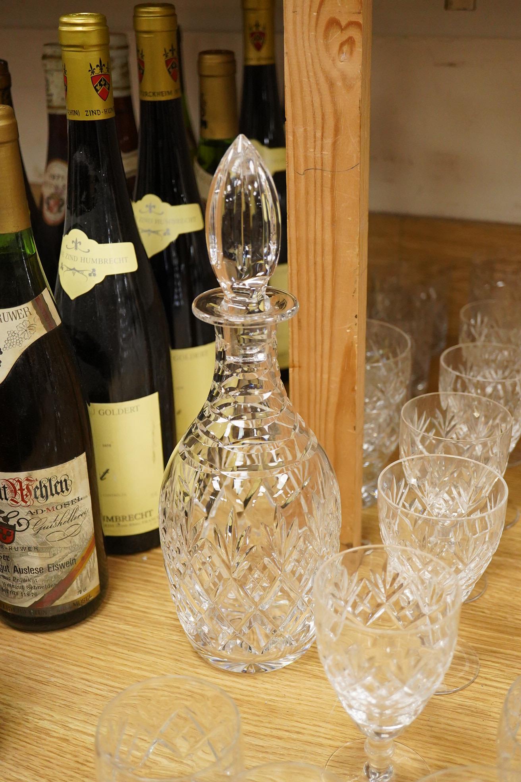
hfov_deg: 29.9
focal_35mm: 45
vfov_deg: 43.6
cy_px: 391
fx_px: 977
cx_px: 260
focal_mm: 30
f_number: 3.5
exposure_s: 1/400
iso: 2500
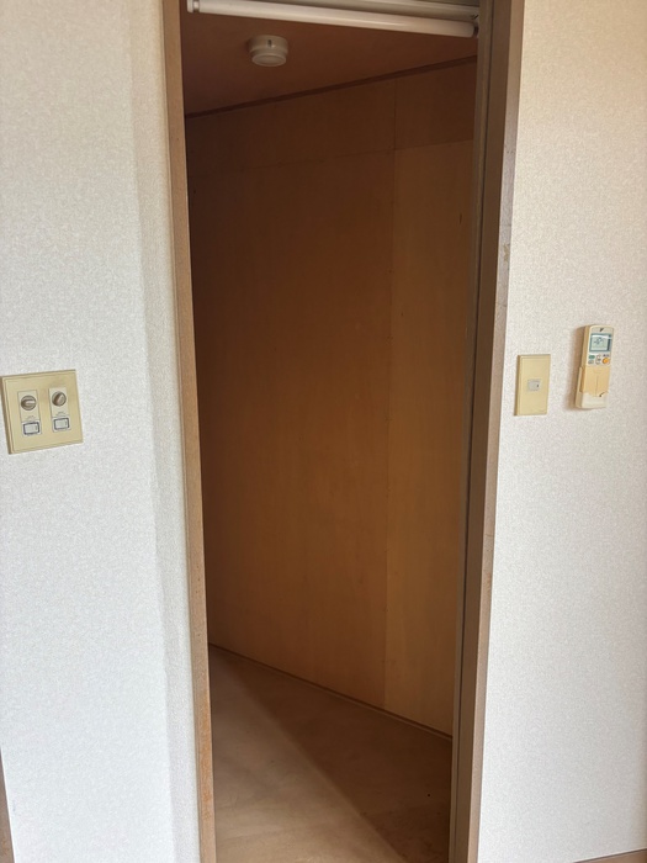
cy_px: 432
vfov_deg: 67.3
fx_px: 648
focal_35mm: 26
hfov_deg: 53.1
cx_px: 324
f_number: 1.6
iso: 125
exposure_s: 1/121
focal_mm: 5.96
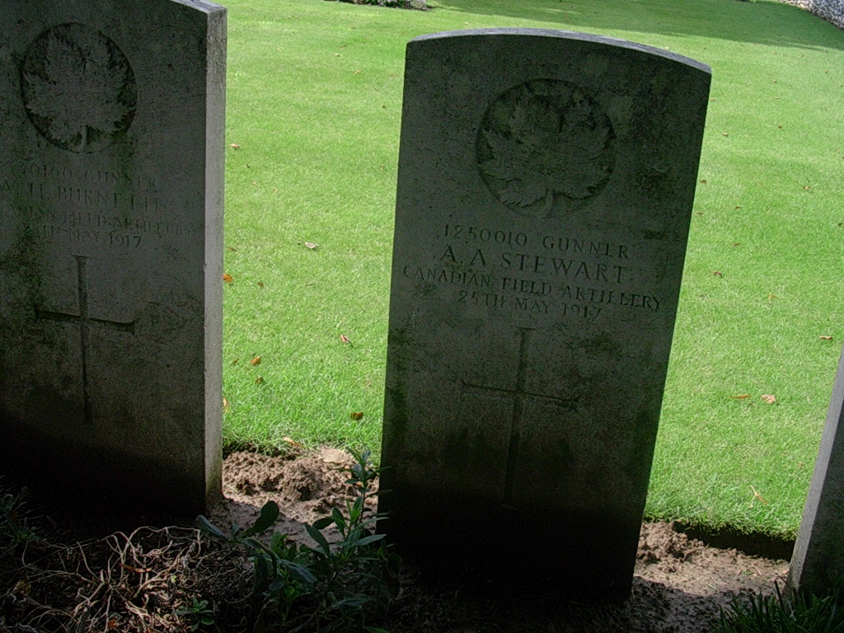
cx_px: 422
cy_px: 316
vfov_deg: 32.2
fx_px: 1097
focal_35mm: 45
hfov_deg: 42.1
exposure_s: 1/724
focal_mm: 6.7
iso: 70
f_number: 2.9
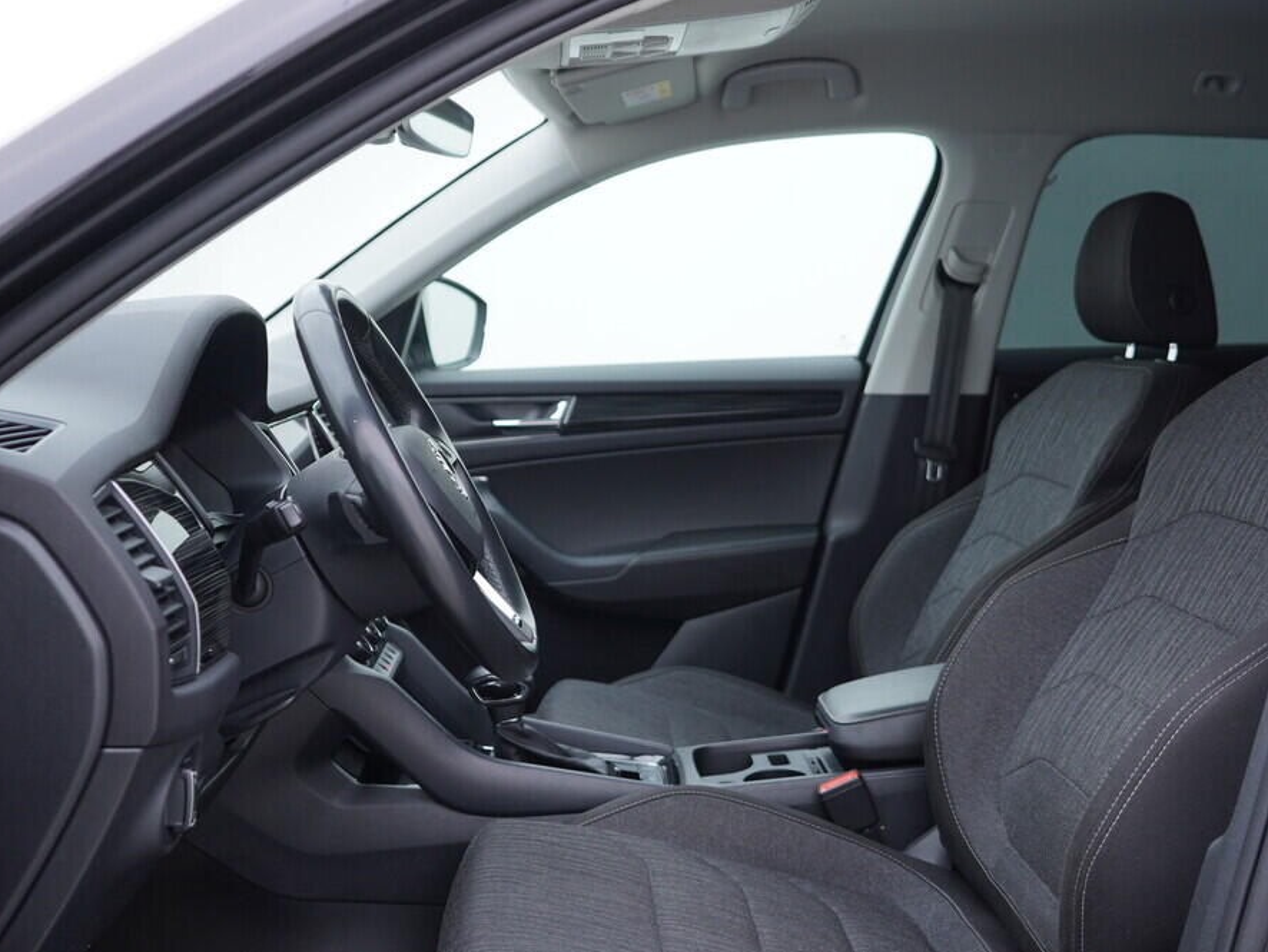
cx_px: 651
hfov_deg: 46.8
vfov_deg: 36.0
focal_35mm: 40
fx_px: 1466
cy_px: 466
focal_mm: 24
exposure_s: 1/40
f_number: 3.2
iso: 125
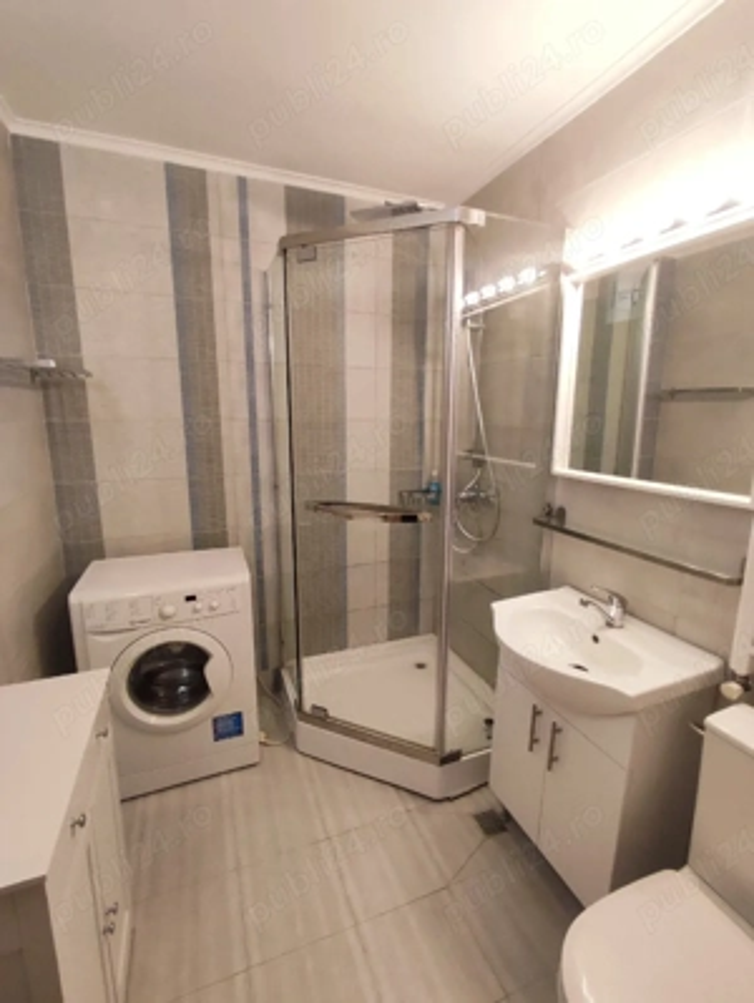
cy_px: 502
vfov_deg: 94.4
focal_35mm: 16
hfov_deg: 78.2
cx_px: 377
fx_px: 464
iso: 237
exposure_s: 1/100
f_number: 2.2
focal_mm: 1.65
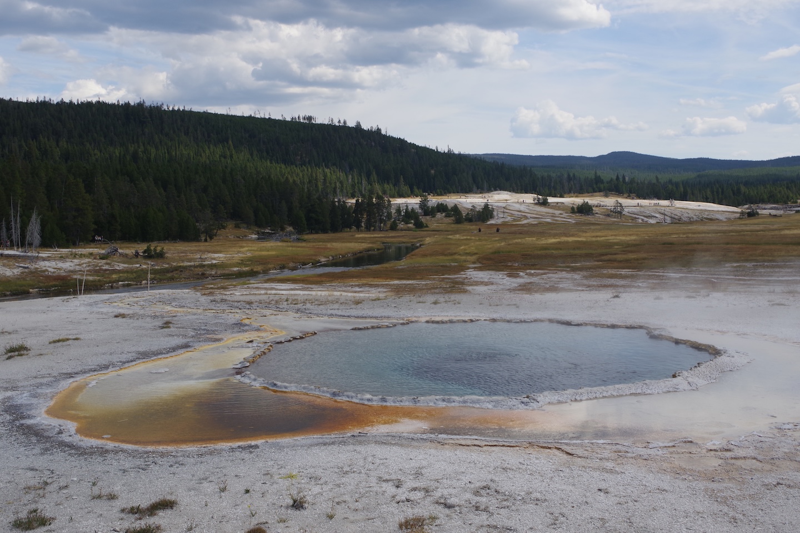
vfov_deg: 34.2
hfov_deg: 49.6
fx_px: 867
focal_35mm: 39
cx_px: 400
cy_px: 266
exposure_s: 1/100
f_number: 10
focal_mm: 26.25
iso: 200
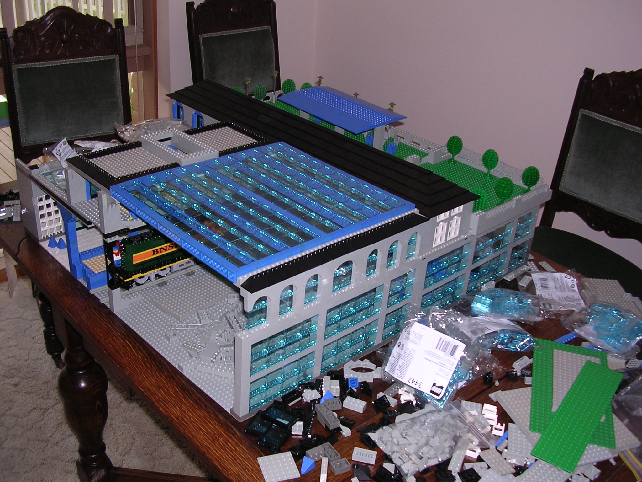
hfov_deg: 49.0
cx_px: 321
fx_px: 705
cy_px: 241
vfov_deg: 37.7
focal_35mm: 38
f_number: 2.8
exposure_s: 1/60.1
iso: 100
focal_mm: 5.8
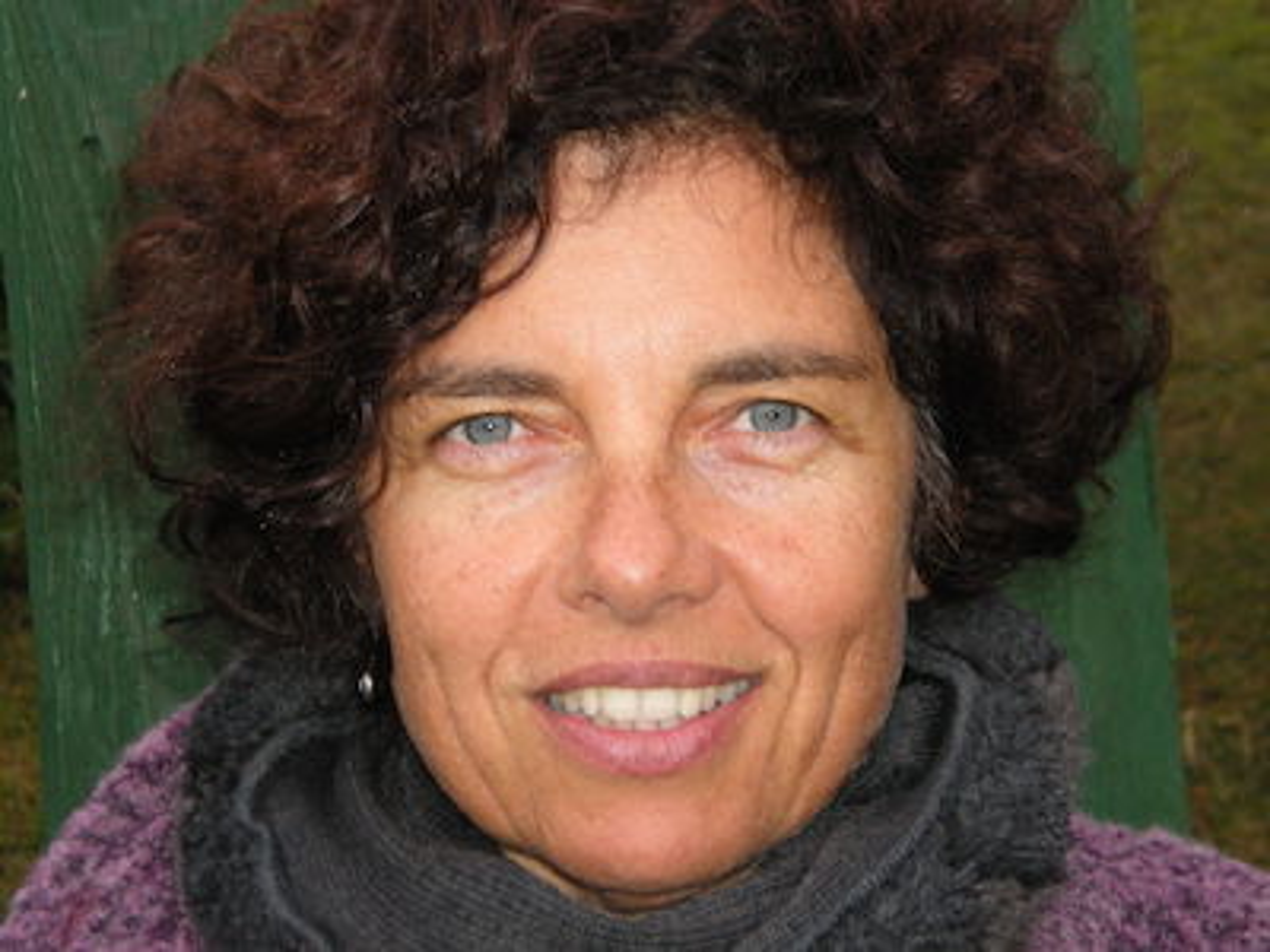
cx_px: 635
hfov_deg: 18.7
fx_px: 3852
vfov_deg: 14.1
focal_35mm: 105
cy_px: 476
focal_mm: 17.3
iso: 90
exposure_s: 1/60
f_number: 5.7
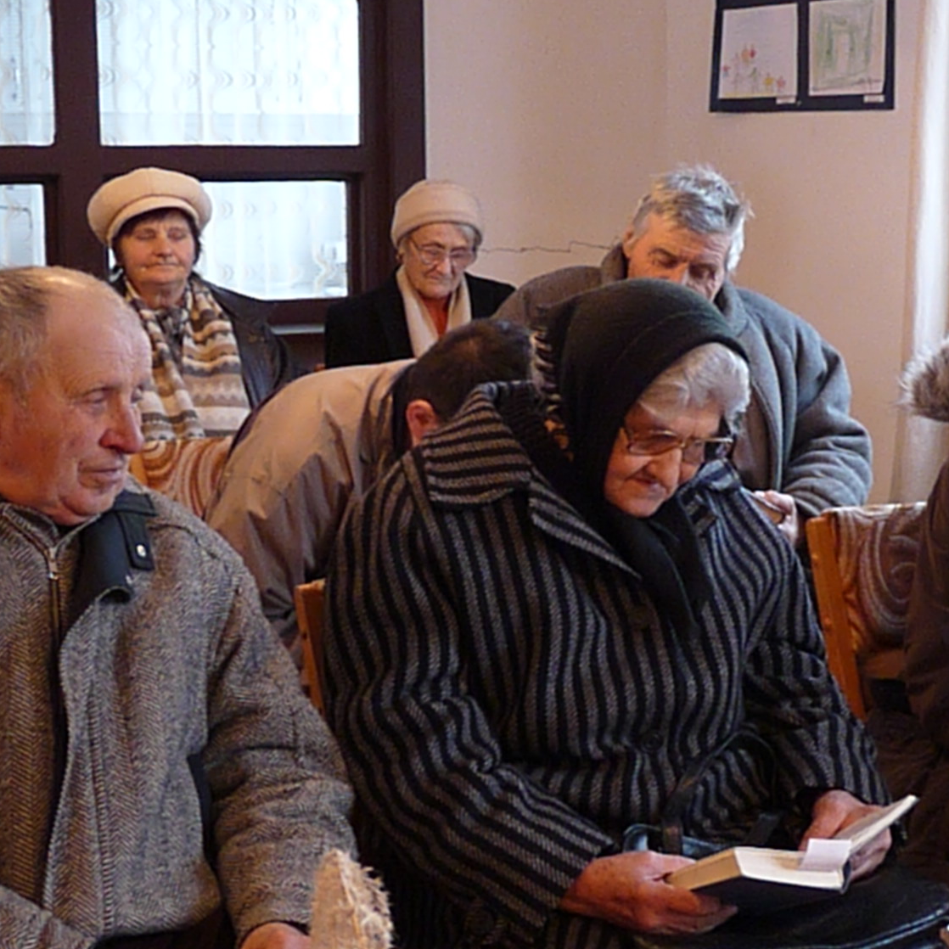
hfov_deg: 25.3
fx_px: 2109
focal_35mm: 68
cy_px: 473
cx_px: 604
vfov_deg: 25.4
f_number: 3
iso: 800
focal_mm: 7.4
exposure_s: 1/50
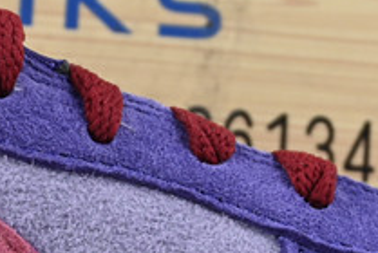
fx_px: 3163
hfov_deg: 6.8
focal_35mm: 301
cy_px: 338
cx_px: 20
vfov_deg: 4.6
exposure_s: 1/50
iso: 100
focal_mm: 35
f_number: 5.3
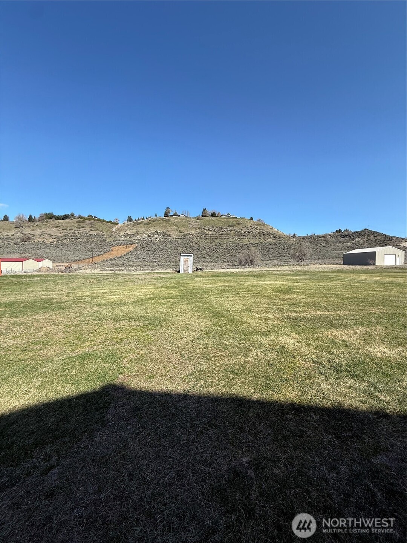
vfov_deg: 102.1
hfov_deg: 85.7
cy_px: 272
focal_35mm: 14
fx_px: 219
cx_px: 204
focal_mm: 2.22
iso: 50
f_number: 2.2
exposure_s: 1/1848
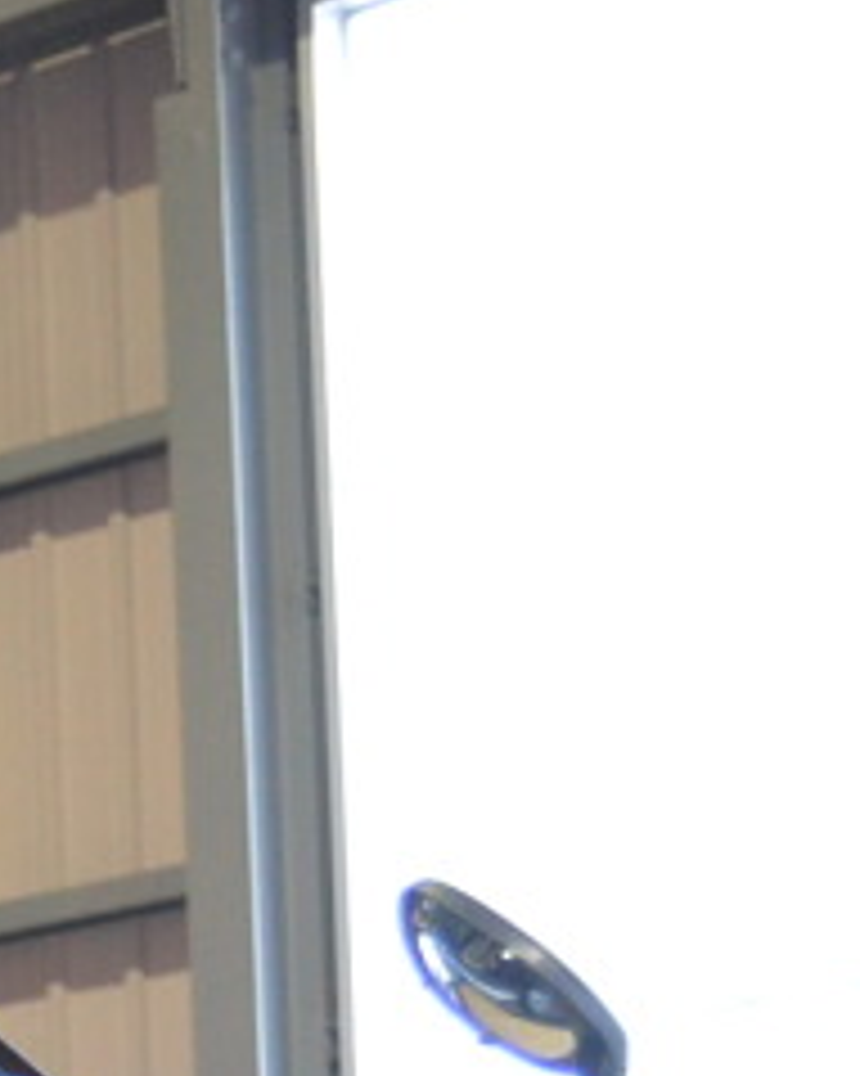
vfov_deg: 10.1
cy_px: 1907
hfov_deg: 7.5
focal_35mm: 181
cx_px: -1693
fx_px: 5762
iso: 1100
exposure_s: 1/60
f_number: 4
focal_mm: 24
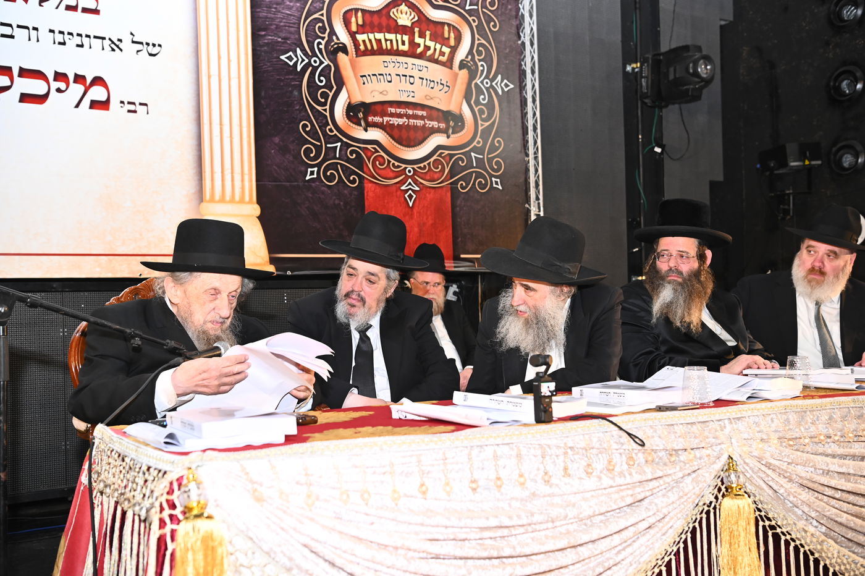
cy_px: 288
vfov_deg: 35.0
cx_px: 432
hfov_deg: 50.7
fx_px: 913
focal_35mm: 38
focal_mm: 38
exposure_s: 1/100
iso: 2000
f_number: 4.5
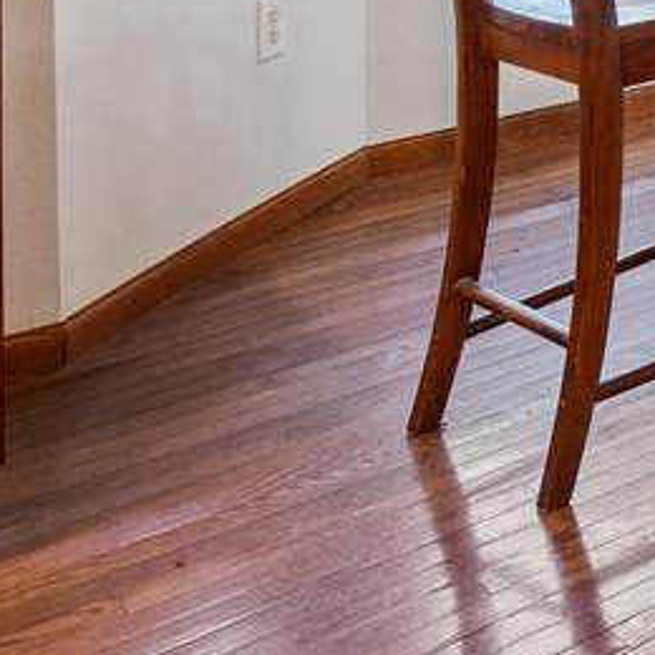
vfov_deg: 21.5
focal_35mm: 67
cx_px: 1446
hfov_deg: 16.4
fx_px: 1434
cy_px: -331
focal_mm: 16
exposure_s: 1/40
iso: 800
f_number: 8
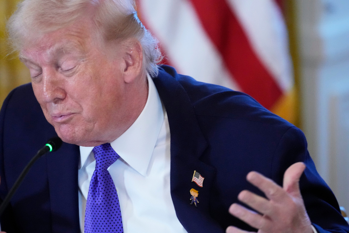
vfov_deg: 3.1
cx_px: 174
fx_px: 4363
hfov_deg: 4.6
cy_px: 116
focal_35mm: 450
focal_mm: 300
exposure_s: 1/400
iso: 6400
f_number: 2.8
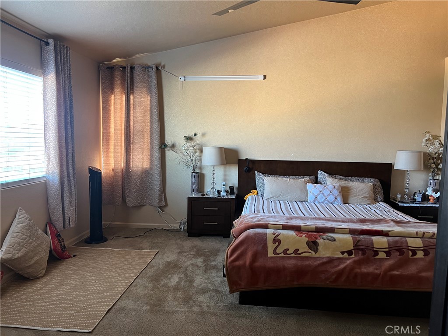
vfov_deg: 53.1
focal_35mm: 26
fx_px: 336
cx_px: 224
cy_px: 168
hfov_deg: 67.3
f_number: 1.5
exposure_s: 1/60
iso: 200
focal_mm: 5.7
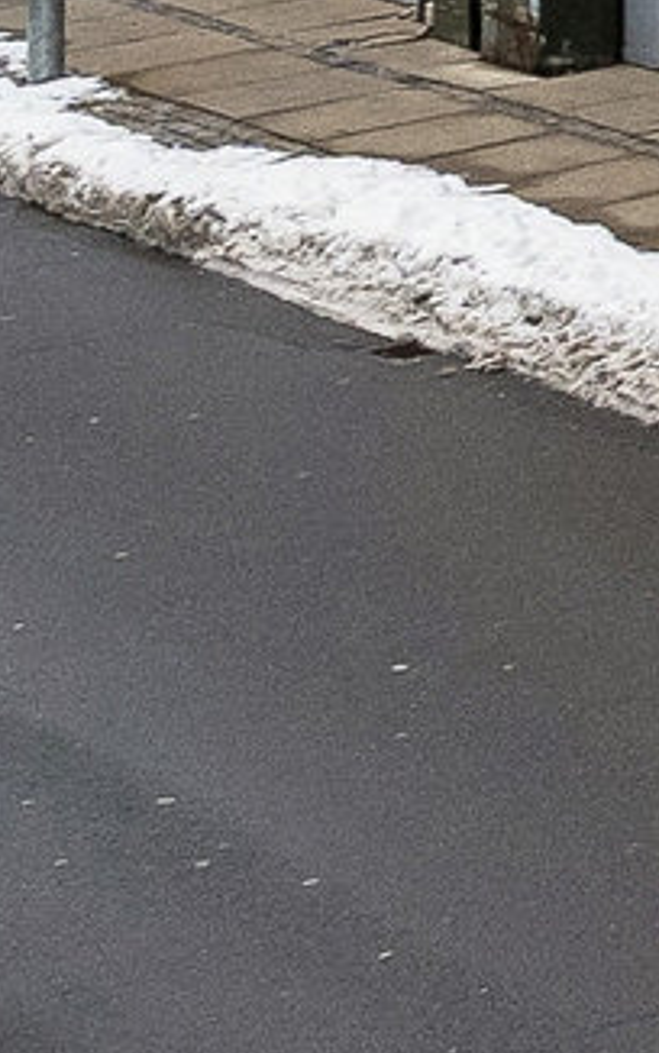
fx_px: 5110
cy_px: -1092
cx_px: 3880
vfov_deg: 10.7
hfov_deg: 5.0
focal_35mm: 178
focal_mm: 19
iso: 500
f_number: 8
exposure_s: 1/160
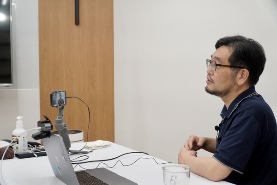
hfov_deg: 43.6
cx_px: 138
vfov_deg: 29.9
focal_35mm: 45
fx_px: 346
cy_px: 92
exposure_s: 1/50
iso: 200
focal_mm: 30
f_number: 4
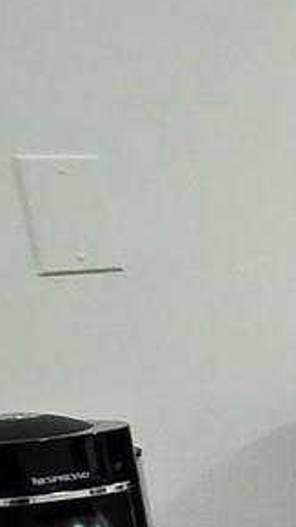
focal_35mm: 100
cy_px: 482
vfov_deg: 20.9
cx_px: 1507
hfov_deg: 6.2
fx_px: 1396
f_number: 2.2
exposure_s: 1/60
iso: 125
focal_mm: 2.2
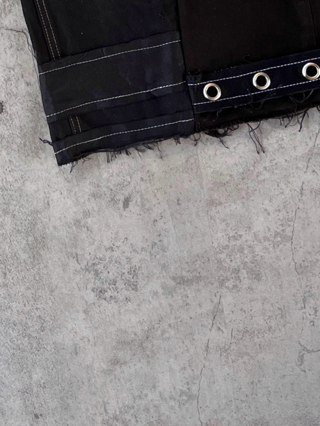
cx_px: 8
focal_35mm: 92
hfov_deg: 15.8
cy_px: -183
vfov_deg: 19.1
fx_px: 1133
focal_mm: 5.1
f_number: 1.6
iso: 64
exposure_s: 1/122
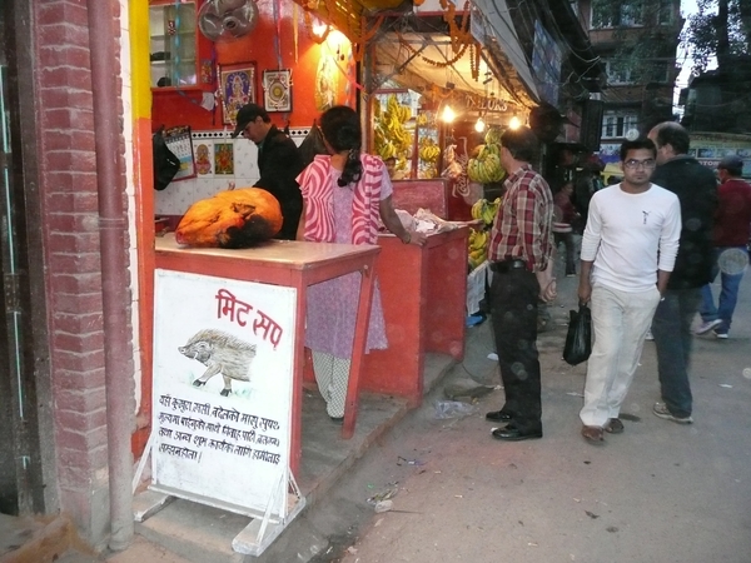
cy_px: 282
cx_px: 376
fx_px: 651
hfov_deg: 60.0
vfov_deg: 46.8
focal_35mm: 30
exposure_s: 1/30
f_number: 3.4
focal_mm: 4.9
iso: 640
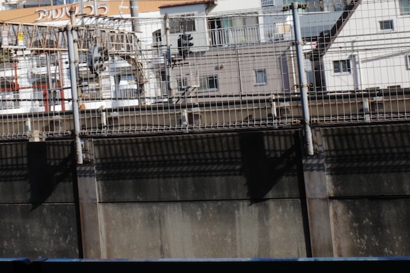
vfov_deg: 18.6
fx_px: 809
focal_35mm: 71
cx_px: 169
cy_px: -12
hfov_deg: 28.4
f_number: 14
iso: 125
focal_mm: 18.3
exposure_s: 1/125
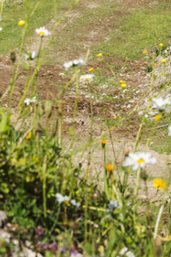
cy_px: -190
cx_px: 0
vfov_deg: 8.7
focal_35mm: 227
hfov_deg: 6.0
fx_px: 1619
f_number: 11
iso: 400
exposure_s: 1/250
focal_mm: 53
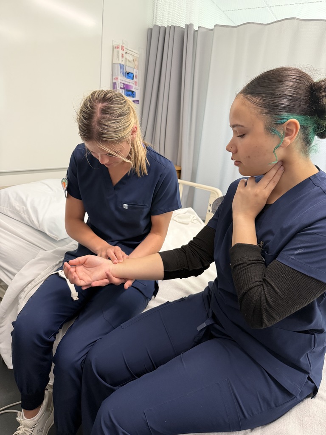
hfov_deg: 56.8
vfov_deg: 71.6
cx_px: 163
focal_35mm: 24
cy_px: 218
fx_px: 301
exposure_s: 1/60
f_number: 1.78
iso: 500
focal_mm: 6.76
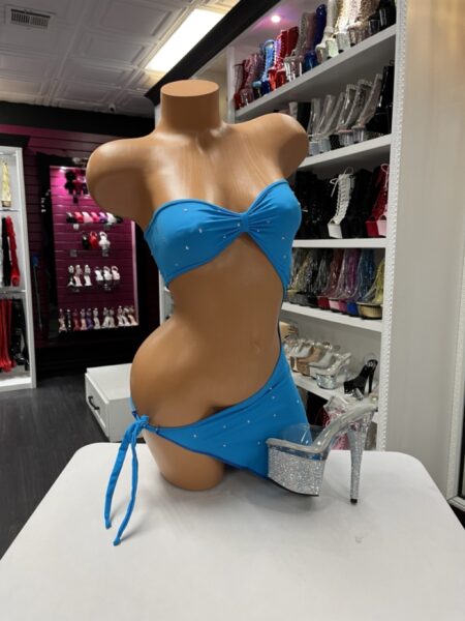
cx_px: 232
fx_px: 466
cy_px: 310
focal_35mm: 26
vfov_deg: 67.3
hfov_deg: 53.1
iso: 100
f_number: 1.6
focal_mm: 5.1
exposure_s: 1/60
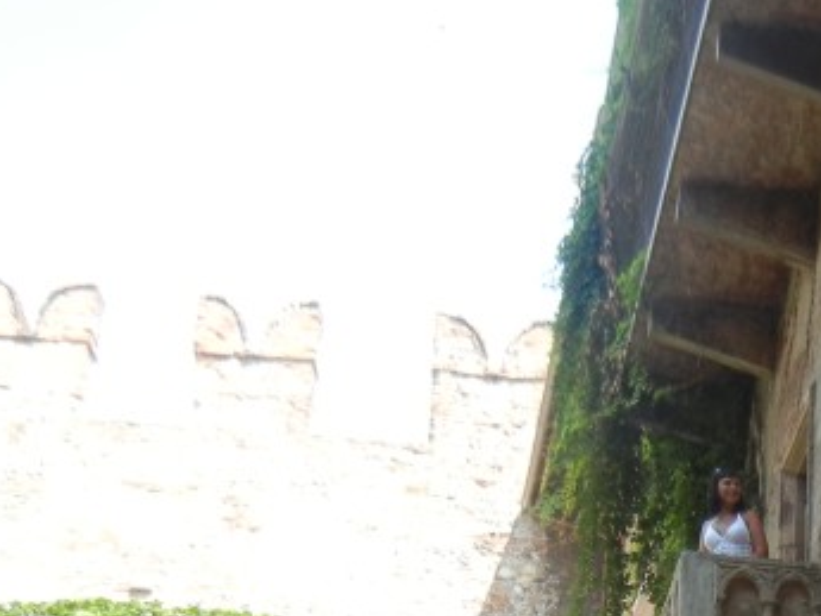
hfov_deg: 21.4
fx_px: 2112
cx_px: 769
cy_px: 809
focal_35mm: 89
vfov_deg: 15.7
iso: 160
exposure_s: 1/232
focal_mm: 5.4
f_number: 3.5
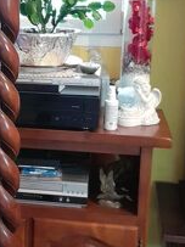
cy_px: 111
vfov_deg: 23.0
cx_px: -16
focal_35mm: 85
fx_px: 606
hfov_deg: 16.8
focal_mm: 4
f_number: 1.8
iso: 640
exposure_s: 1/25
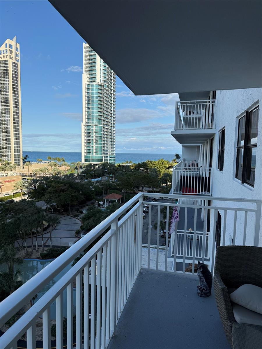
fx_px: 242
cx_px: 131
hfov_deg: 56.8
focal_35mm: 24
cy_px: 174
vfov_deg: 71.6
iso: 80
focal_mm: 6.76
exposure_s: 1/3953
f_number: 1.78
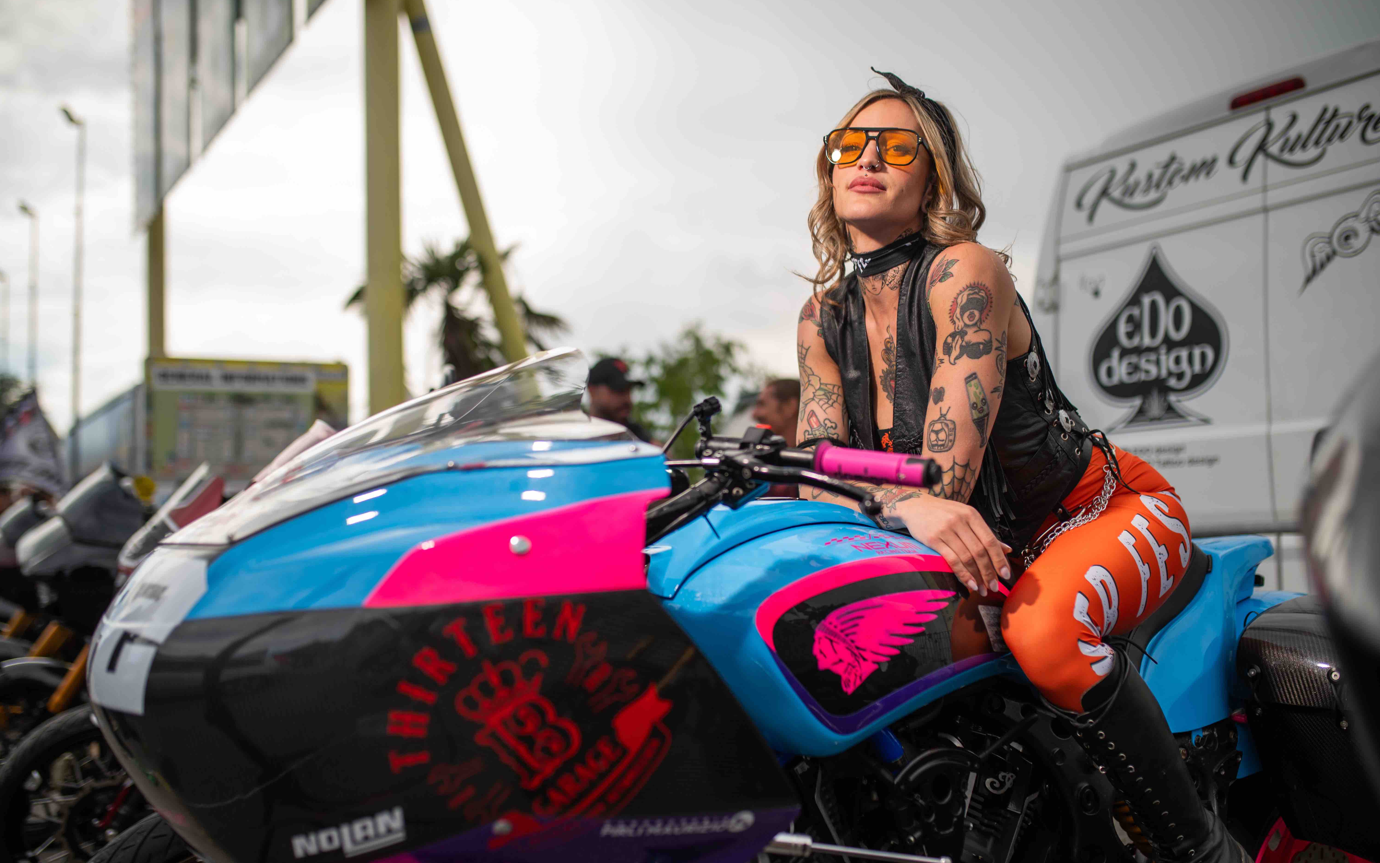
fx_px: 1354
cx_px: 691
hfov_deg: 54.0
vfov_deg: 35.3
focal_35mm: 36
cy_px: 435
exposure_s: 1/2500
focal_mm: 35
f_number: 1.8
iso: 50
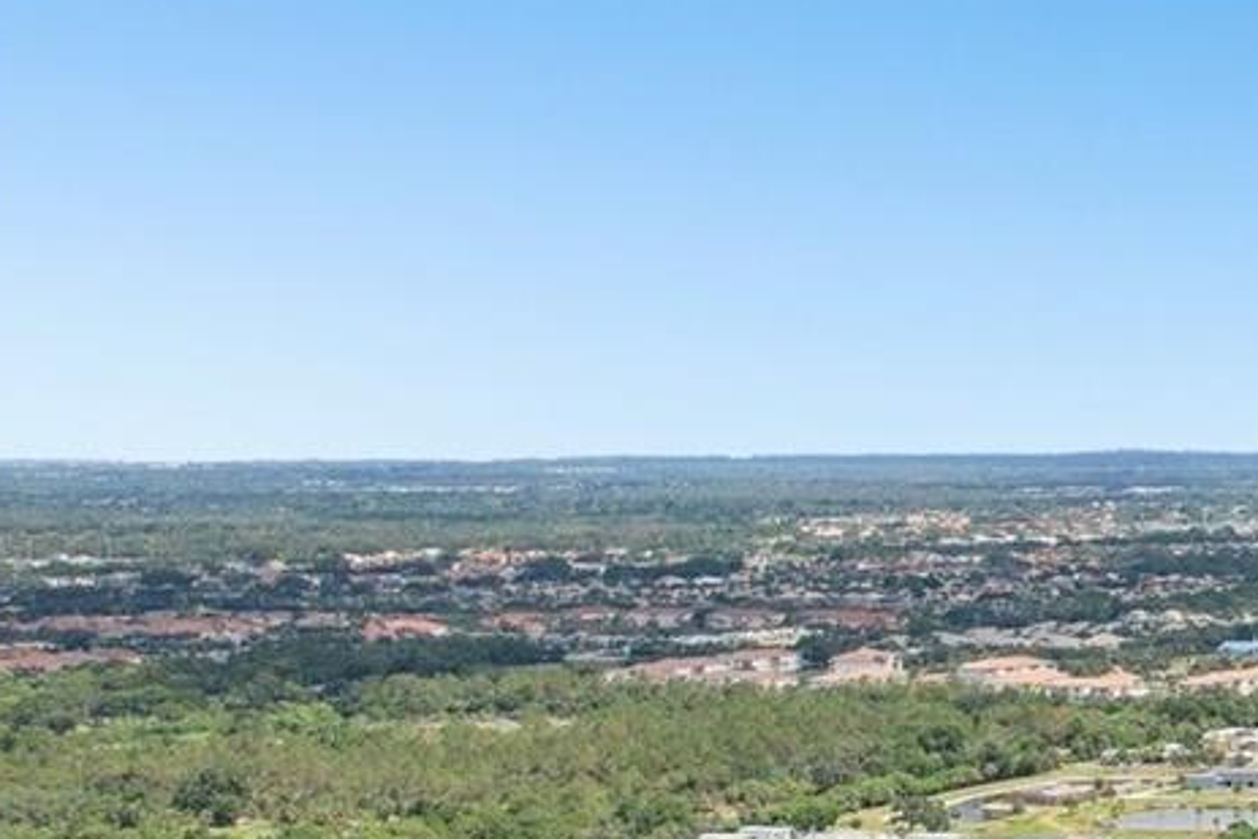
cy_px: 521
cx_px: 2144
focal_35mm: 76
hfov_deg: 20.5
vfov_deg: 17.9
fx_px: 2656
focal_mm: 8.4
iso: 130
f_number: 2.8
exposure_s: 1/4000
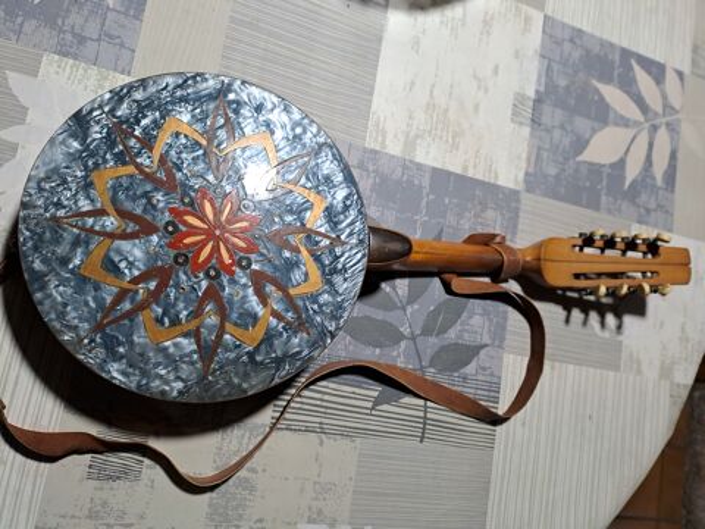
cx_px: 352
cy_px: 264
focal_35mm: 25
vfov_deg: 54.9
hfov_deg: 69.4
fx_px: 509
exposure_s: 1/50
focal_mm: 4.65
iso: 320
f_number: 1.8
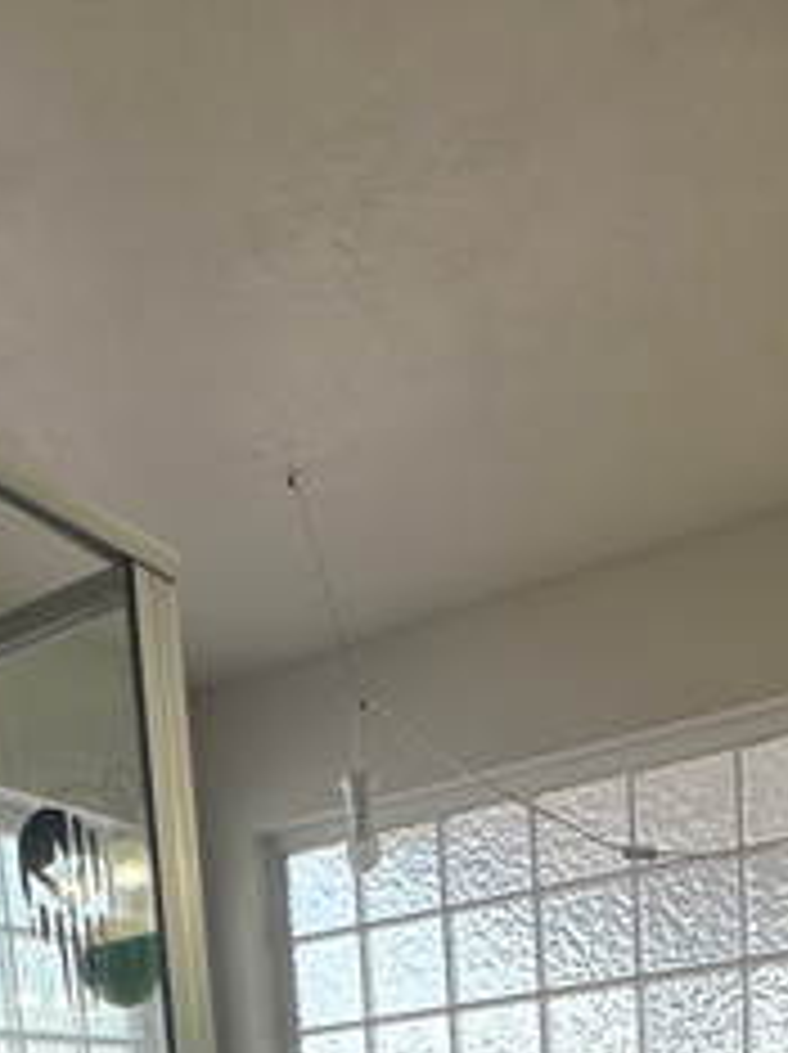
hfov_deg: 31.3
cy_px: 1400
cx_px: 288
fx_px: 1399
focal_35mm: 46
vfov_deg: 31.1
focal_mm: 2.22
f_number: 2.2
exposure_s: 1/176
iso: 40
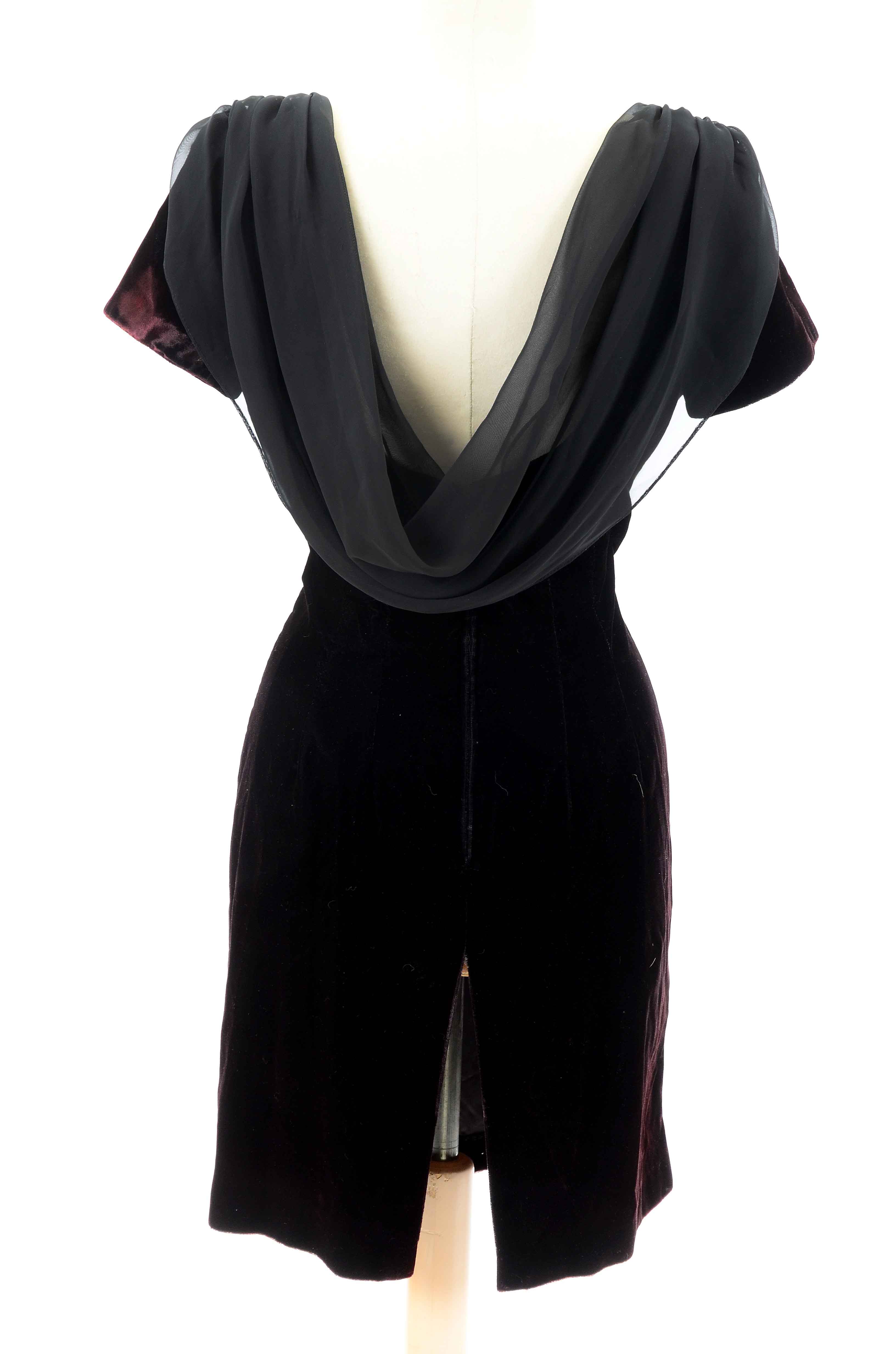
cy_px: 677
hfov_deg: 17.4
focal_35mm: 78
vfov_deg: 26.0
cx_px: 448
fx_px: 2925
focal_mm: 52
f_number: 7.1
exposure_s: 1/80
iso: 400
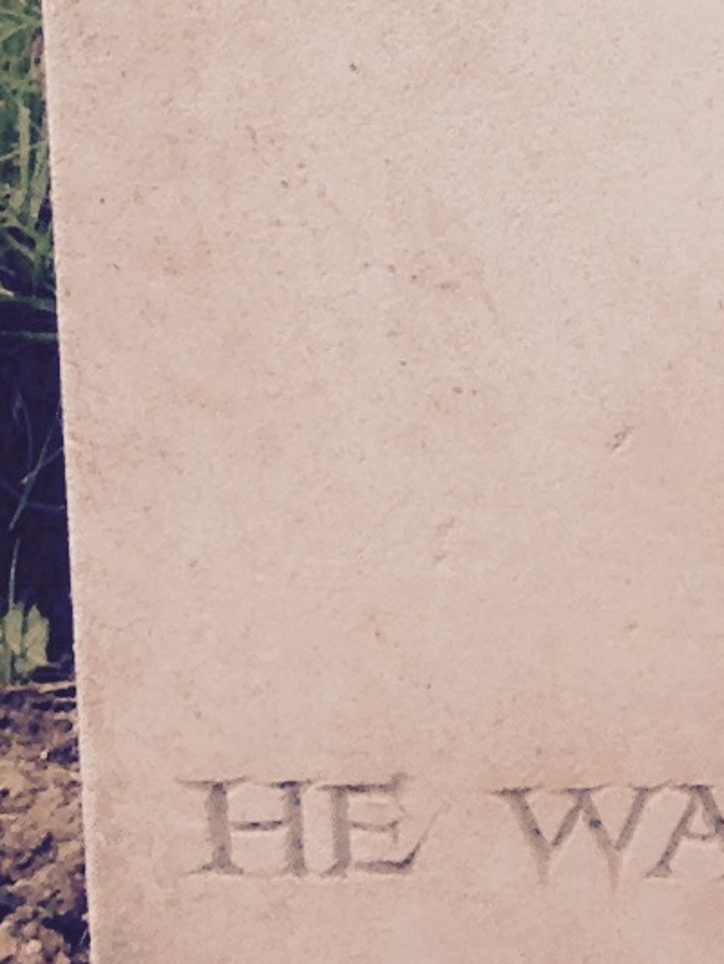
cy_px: -1414
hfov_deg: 7.1
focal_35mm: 202
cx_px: 1533
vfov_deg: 8.8
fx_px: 5631
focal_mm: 4.12
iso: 50
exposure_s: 1/1130
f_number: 2.4
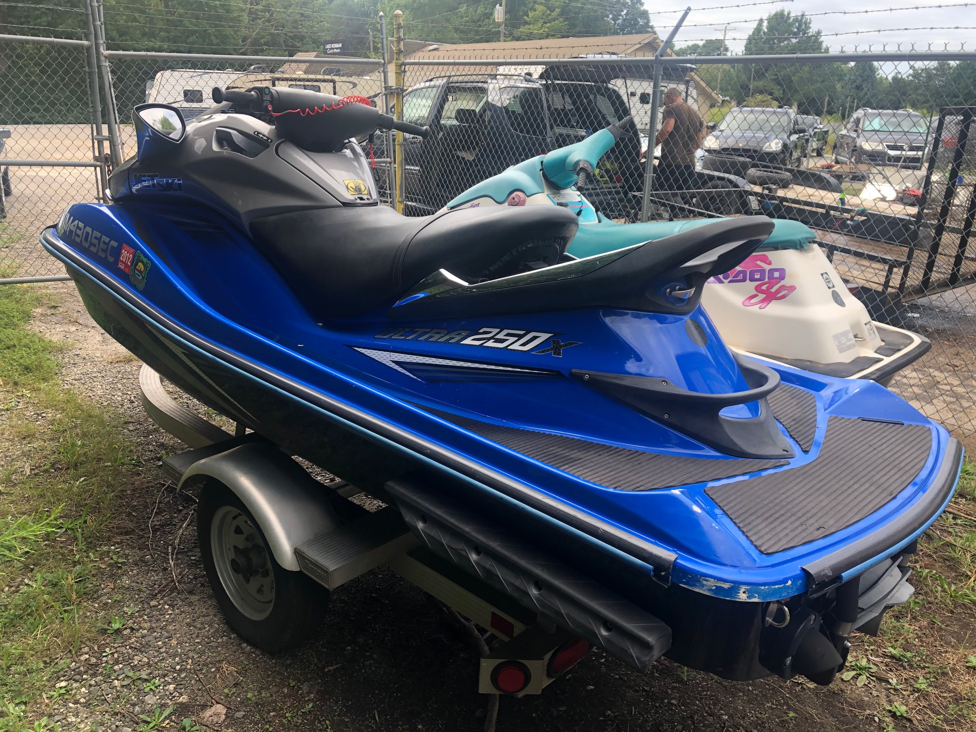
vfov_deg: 49.7
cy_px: 366
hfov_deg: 63.4
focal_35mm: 28
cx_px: 488
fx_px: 789
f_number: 1.8
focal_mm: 4
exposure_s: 1/256
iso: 20
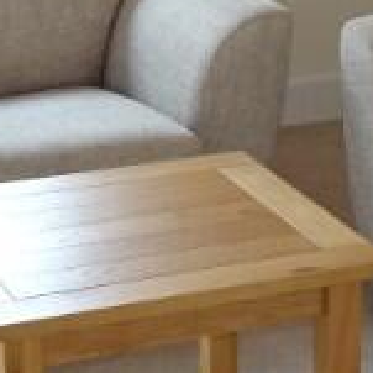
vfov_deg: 12.1
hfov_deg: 12.1
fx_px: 1755
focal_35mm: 144
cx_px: 316
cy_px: 128
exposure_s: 1/30
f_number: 3.5
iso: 100
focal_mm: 4.1
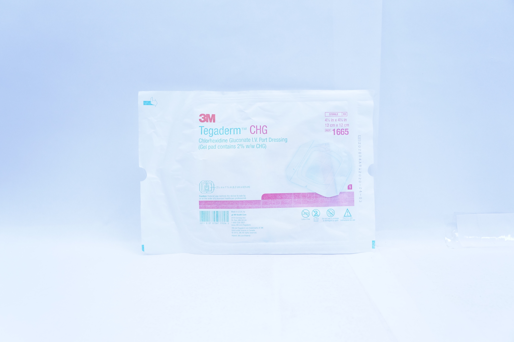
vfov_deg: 39.9
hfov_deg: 57.3
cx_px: 257
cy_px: 171
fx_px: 471
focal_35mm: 33
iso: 800
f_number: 4
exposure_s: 1/250
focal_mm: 22
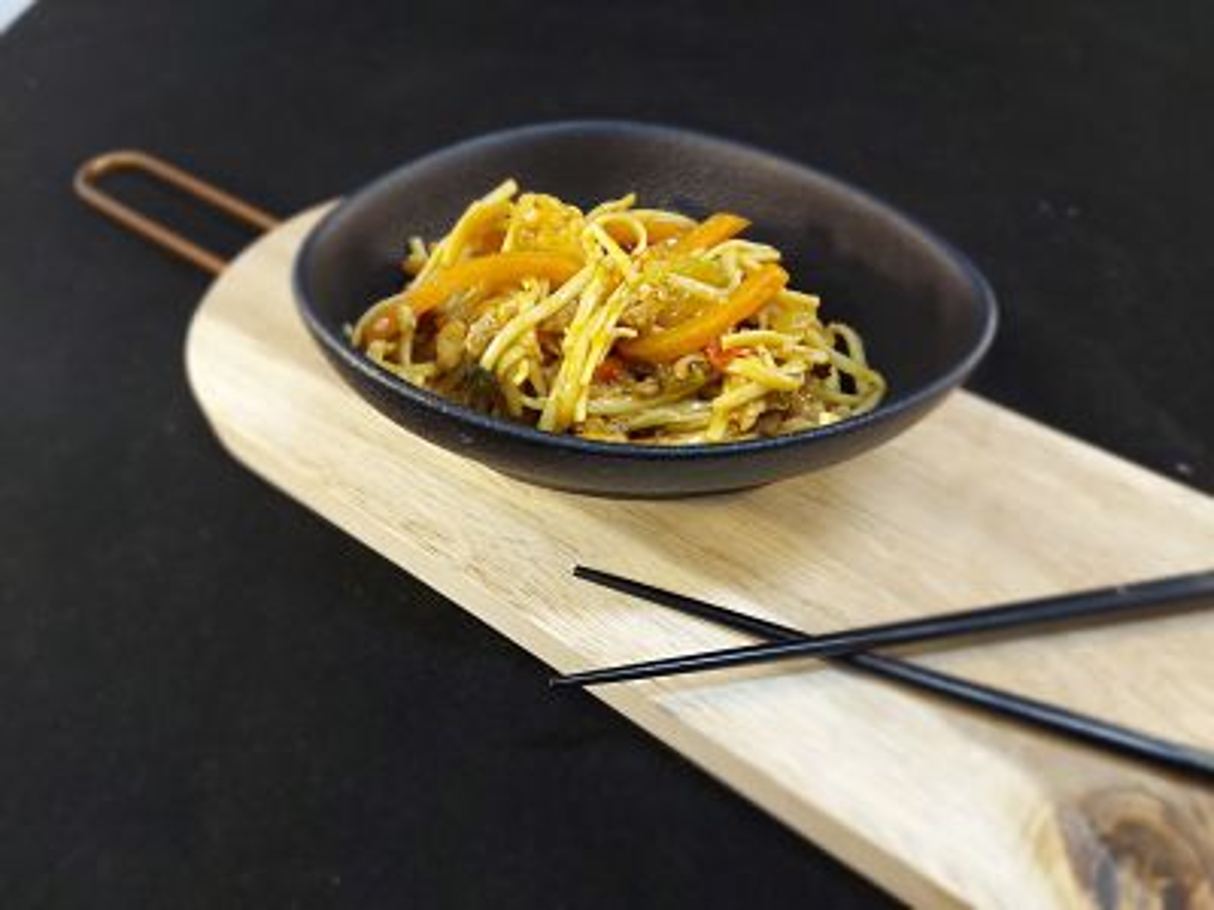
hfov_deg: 71.6
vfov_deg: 56.8
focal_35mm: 24
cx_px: 607
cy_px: 455
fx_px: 842
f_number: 1.8
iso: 125
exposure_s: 1/50
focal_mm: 5.23
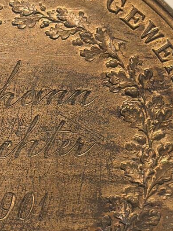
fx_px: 1232
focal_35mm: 185
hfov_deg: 8.0
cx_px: 10
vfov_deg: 10.7
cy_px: 171
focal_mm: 6.98
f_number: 2
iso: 250
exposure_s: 1/100
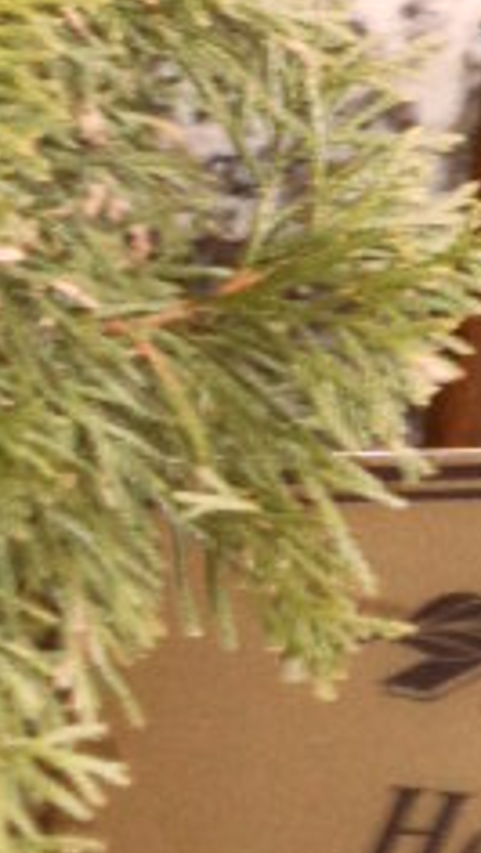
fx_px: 10710
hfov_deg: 2.6
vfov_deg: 4.6
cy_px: 11
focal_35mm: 473
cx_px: 535
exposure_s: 1/45
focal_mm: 16.3
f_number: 4.4
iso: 320
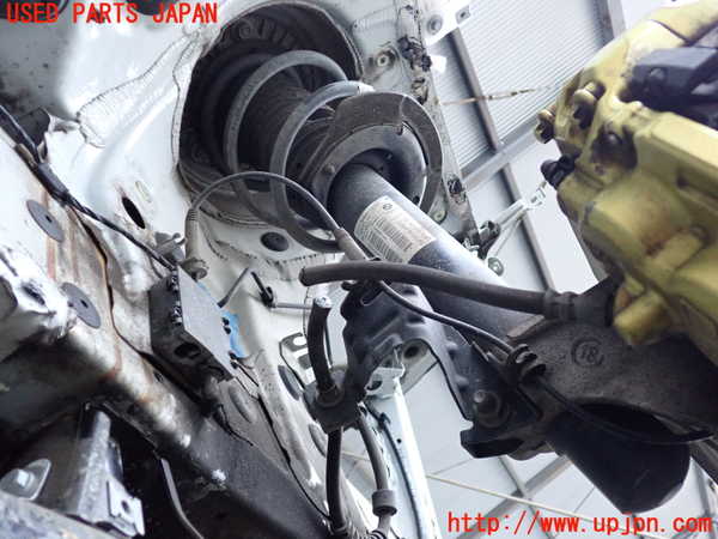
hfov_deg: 60.0
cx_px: 359
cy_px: 270
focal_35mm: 30
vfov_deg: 46.8
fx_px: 622
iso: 1000
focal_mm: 5.4
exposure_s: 1/125
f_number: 2.3
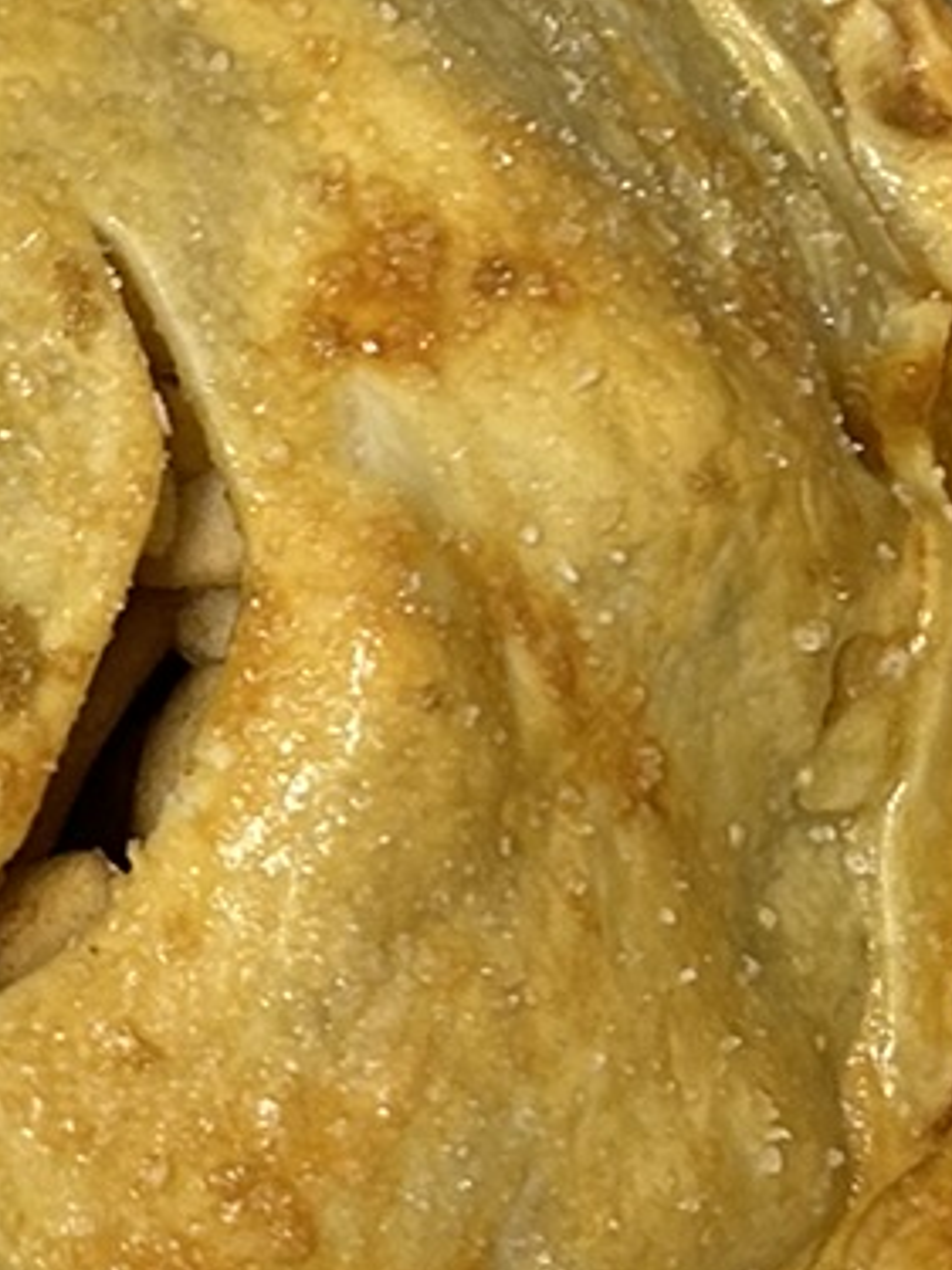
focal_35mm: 142
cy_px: 478
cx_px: -468
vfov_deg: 13.9
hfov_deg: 10.1
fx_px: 5210
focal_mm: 5.7
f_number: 1.5
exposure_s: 1/50
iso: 125
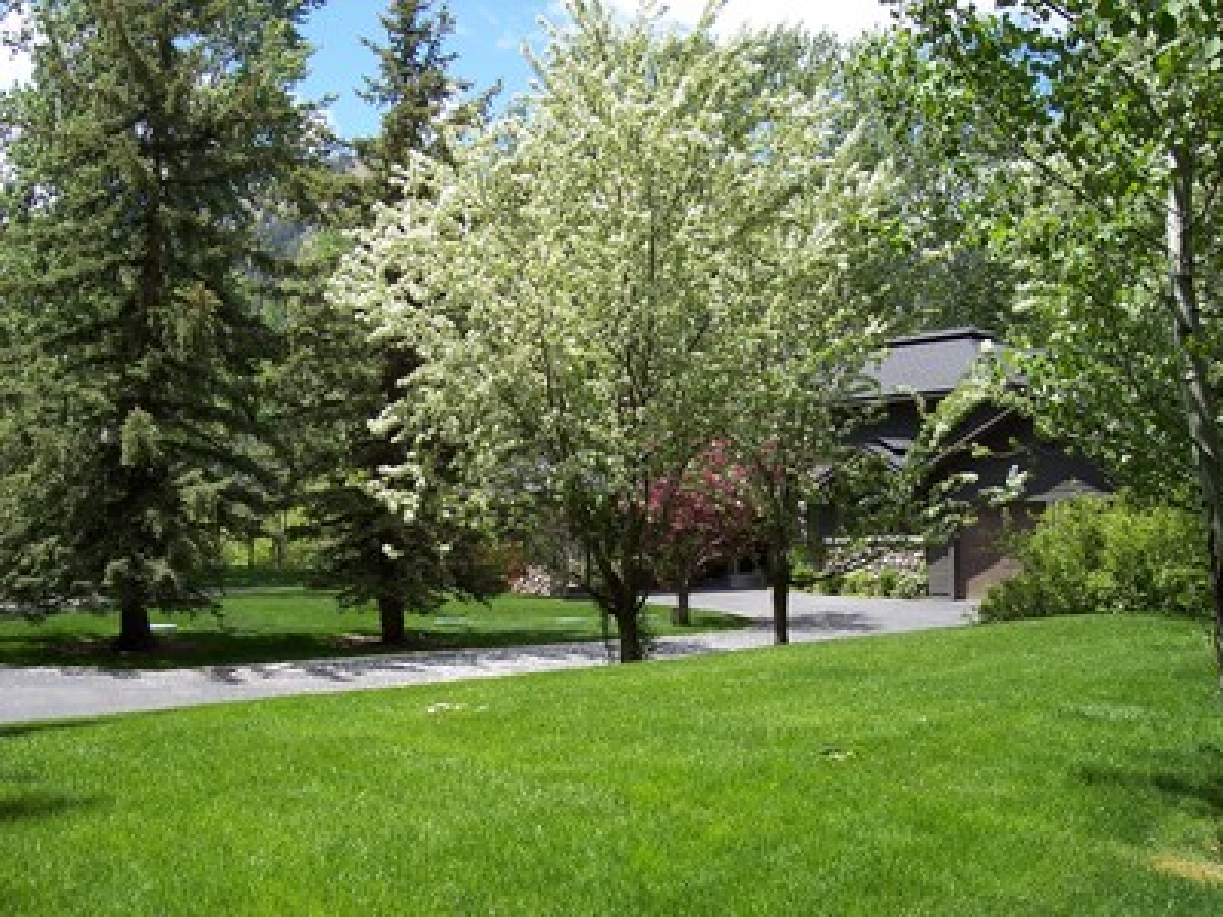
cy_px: 458
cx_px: 612
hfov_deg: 47.9
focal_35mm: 39
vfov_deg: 36.8
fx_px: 1378
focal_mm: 8
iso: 100
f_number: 3.4
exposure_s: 1/500
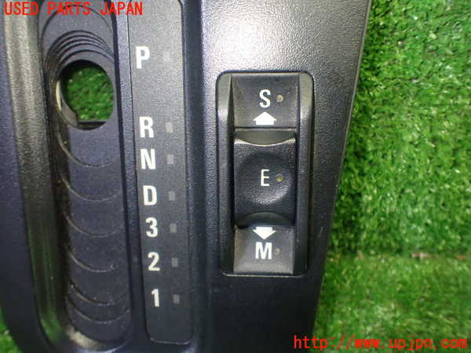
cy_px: 176
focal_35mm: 30
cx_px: 236
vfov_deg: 46.8
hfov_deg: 60.0
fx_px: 408
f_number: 2.3
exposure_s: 1/125
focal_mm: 5.4
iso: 800
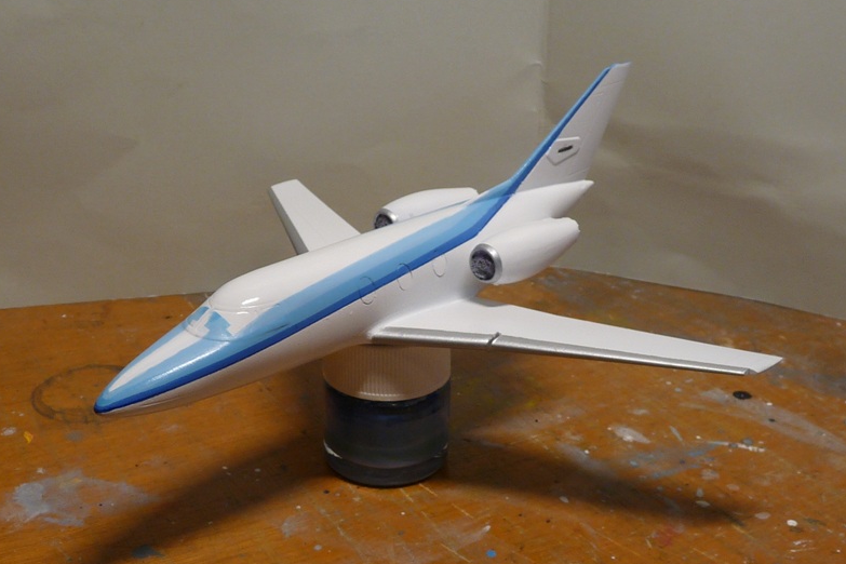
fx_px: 1198
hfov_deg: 38.9
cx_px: 420
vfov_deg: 26.5
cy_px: 273
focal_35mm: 51
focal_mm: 4.8
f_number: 2.8
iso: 100
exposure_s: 1/30
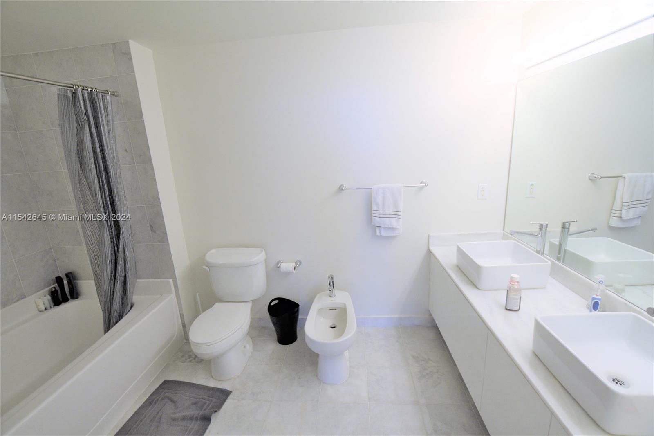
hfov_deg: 100.4
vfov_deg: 77.3
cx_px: 327
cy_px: 218
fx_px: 272
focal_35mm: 15
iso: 400
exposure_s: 1/80
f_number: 4.5
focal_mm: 10
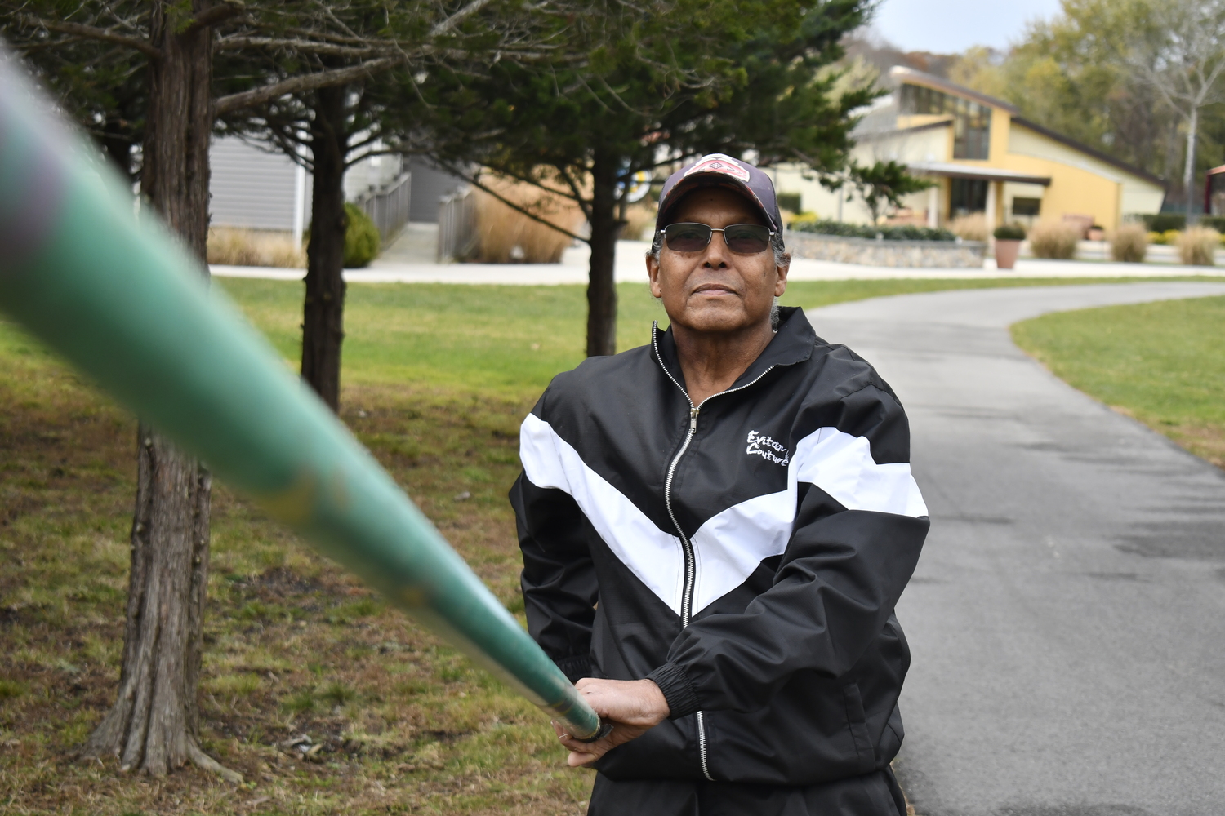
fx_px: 2654
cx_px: 612
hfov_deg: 26.0
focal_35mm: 78
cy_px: 408
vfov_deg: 17.5
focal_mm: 52
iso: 450
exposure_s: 1/250
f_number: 5.6
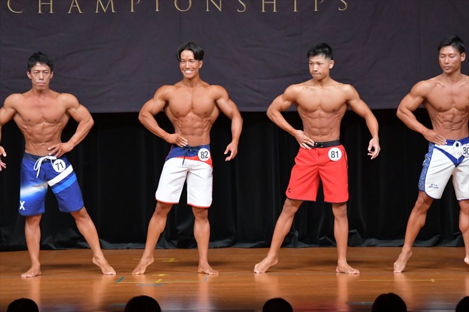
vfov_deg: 5.4
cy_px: 156
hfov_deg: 8.1
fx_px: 3321
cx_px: 234
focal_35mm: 255
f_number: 5.6
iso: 5000
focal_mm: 170
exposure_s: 1/400
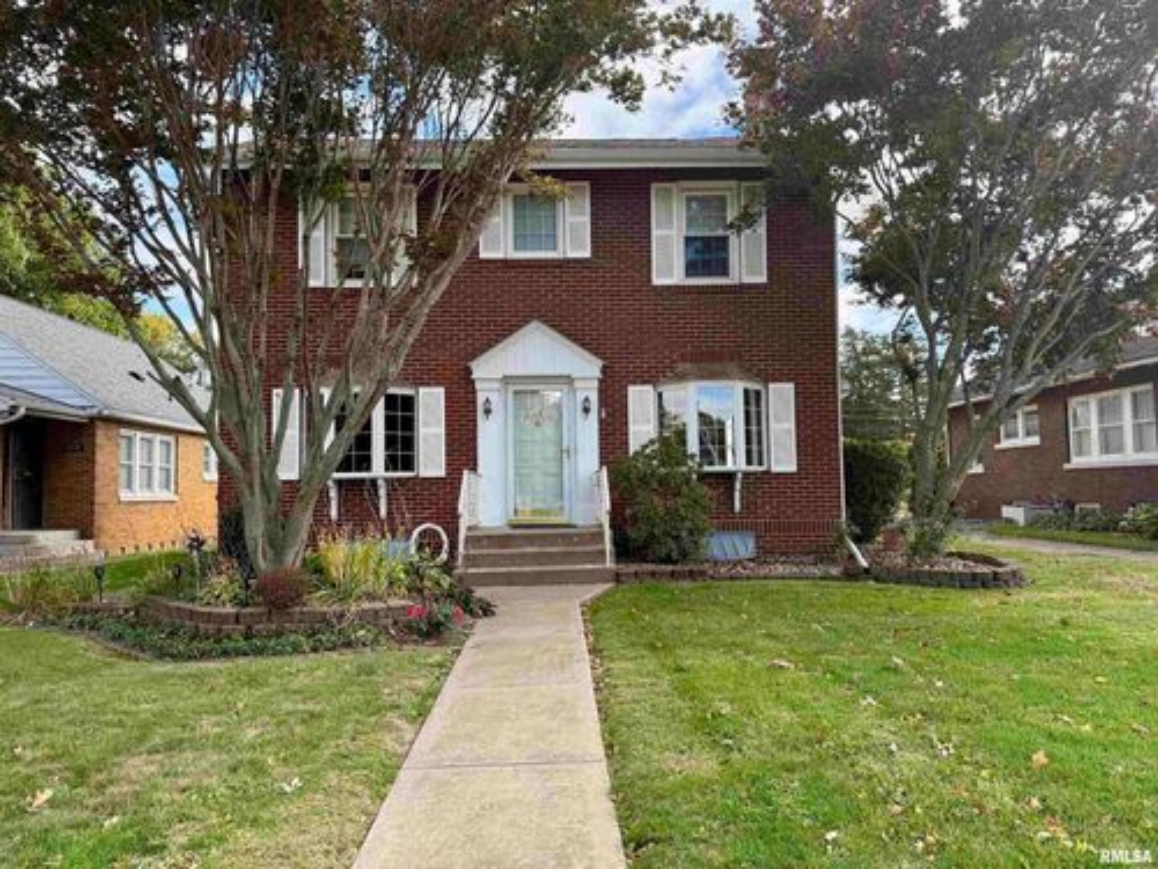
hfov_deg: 71.6
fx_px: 803
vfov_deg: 56.8
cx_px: 579
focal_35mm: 24
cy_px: 434
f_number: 1.78
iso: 100
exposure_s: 1/1271
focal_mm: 6.76
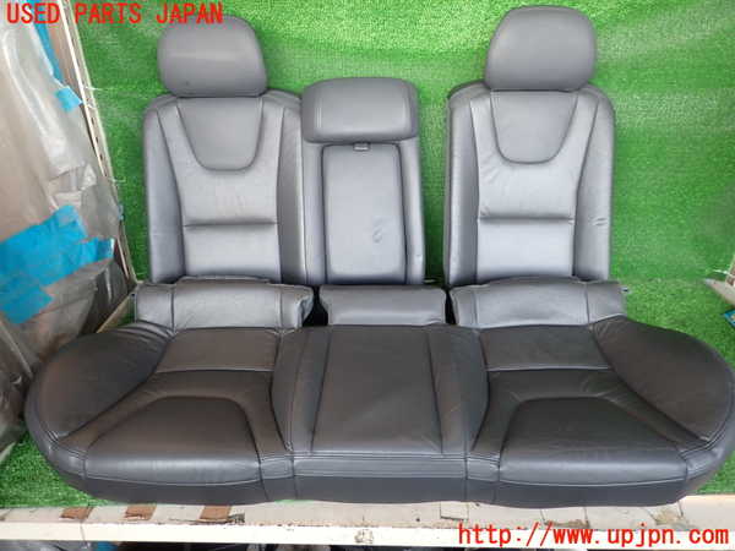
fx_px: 531
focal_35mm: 25
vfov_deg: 54.9
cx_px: 368
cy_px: 276
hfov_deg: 69.4
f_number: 2
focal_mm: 4.5
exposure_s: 1/50
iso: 200
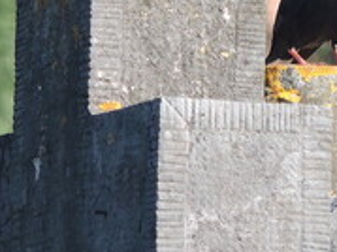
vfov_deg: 0.5
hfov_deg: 0.7
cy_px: 40
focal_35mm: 2845
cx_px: 365
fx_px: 27679
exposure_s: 1/400
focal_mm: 124.9
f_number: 5
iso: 140
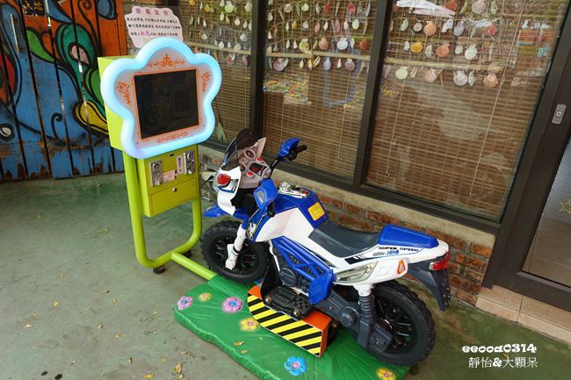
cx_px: 286
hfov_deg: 73.8
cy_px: 190
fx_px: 381
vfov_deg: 53.1
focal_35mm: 24
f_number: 4
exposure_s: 1/80
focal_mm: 8.8
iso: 125
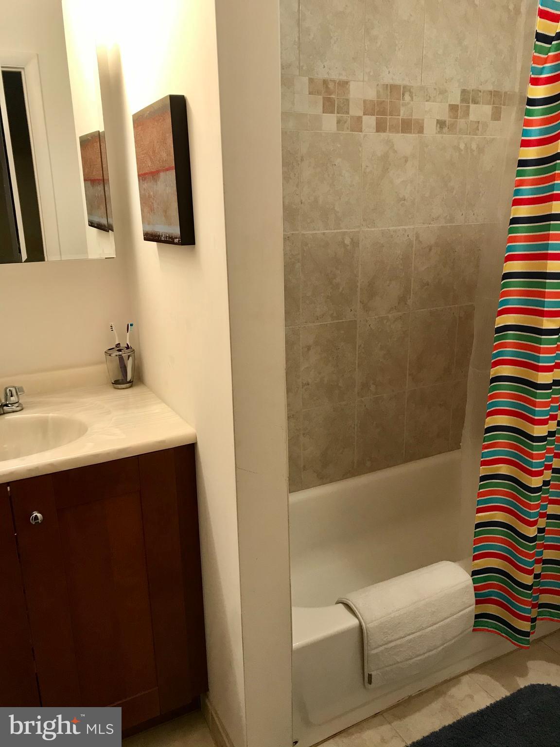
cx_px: 280
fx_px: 604
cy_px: 374
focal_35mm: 28
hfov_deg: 49.7
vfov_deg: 63.4
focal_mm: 3.99
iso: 32
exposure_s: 1/24
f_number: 1.8
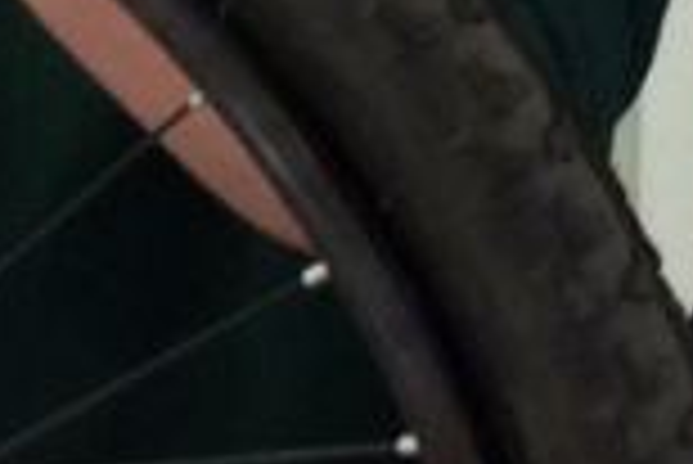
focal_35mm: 211
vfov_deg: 6.5
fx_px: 4065
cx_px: 90
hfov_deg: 9.7
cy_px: -63
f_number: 2.4
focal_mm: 3.3
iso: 160
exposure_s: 1/24
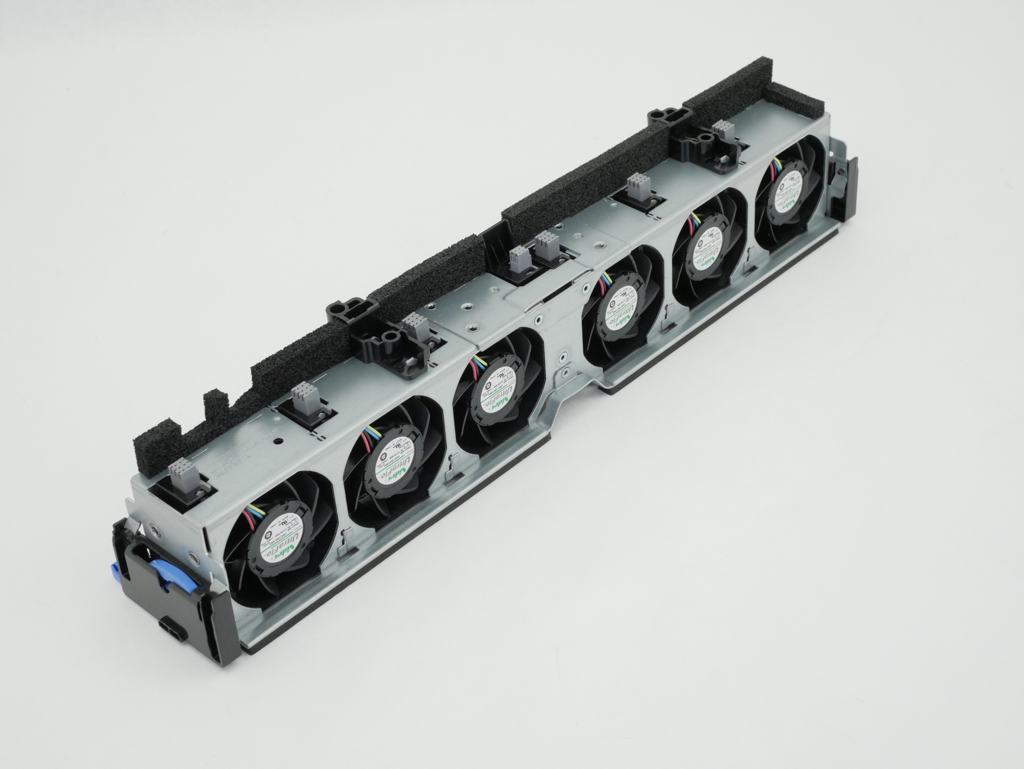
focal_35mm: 60
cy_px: 384
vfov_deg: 24.4
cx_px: 512
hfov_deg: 32.2
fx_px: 1776
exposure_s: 1/200
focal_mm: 30
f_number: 7.1
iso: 1600
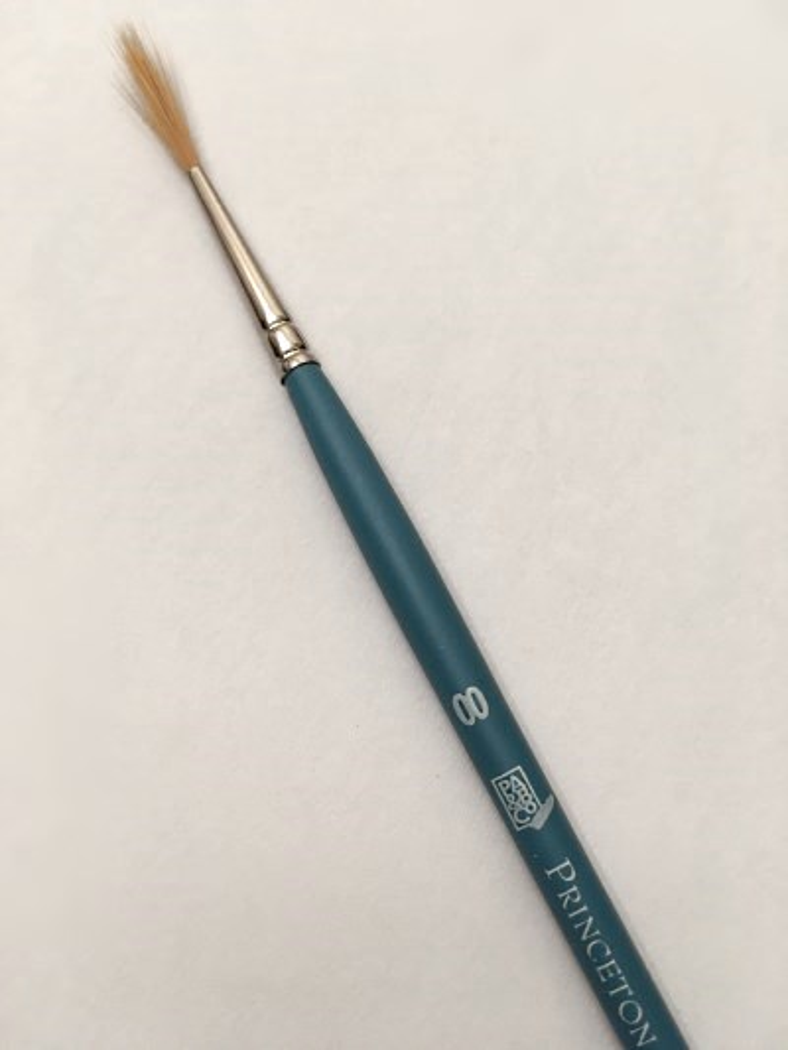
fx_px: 880
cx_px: 394
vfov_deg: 61.6
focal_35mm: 29
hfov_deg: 48.2
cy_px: 525
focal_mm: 4.15
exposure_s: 1/33
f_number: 2.2
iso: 80
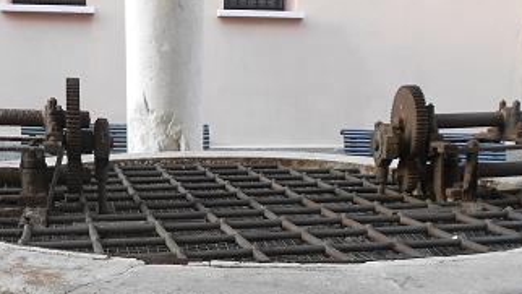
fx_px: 775
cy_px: 339
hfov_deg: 37.2
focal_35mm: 56
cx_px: 226
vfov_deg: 20.3
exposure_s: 1/30
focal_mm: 5.1
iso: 80
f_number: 3.4
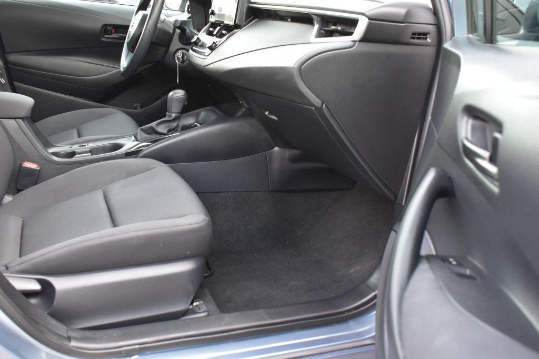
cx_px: 270
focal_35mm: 36
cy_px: 180
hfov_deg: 53.1
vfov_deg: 36.8
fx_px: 539
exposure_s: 1/15
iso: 1250
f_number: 6.3
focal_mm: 24
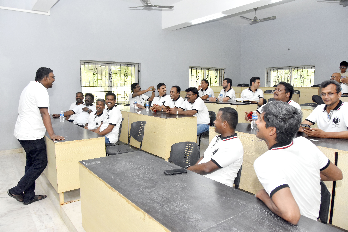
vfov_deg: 47.9
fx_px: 261
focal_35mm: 27
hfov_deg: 67.4
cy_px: 116
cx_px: 174
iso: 1600
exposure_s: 1/200
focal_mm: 18
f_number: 4.5
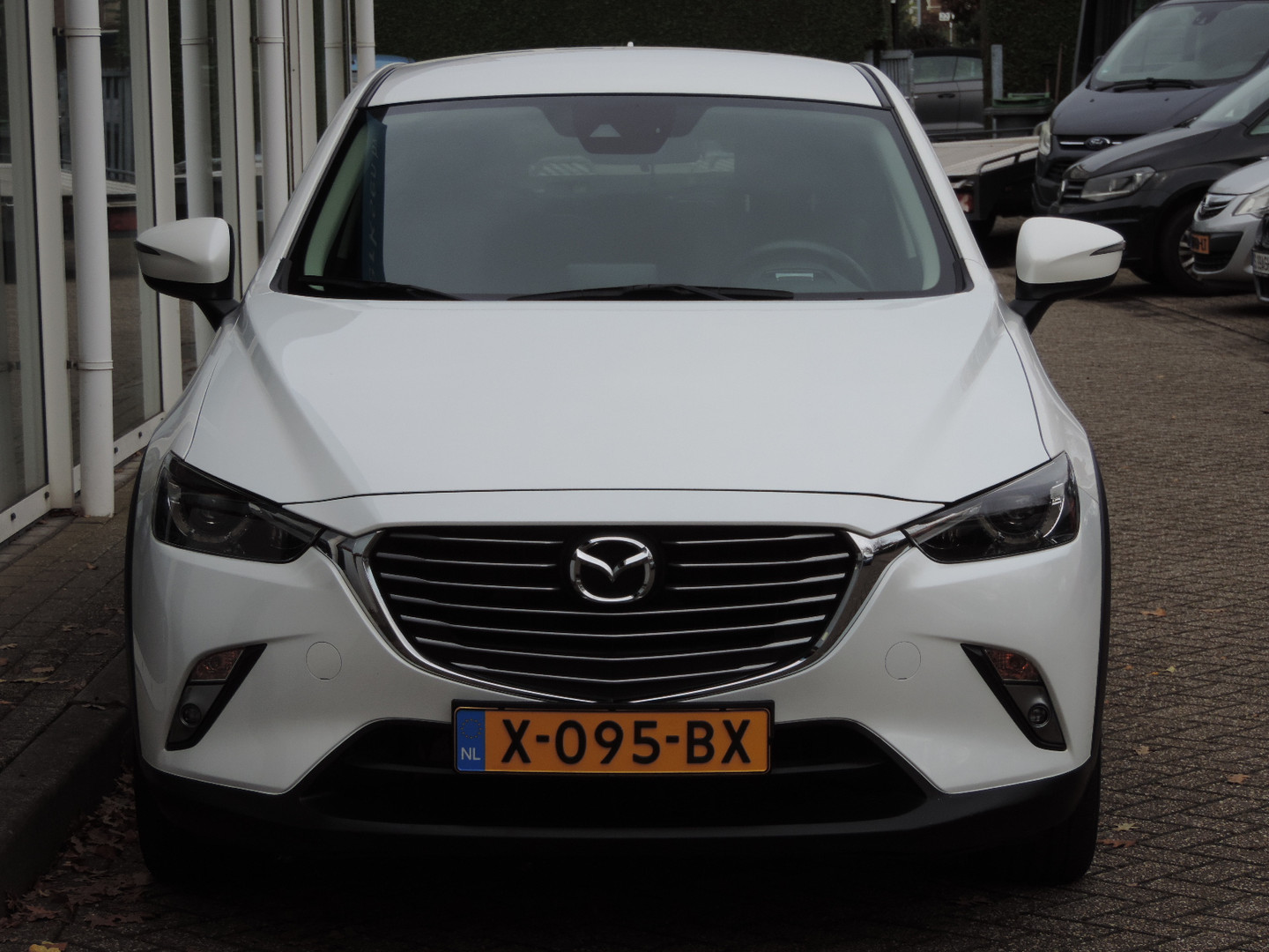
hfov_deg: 18.7
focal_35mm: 105
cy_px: 476
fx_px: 3849
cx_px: 634
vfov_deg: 14.1
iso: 80
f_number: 4.2
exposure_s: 1/320
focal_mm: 18.7
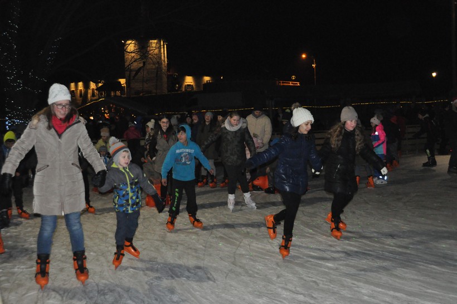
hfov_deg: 42.4
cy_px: 152
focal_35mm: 46
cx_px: 228
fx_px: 590
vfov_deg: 28.9
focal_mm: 31
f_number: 5
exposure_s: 1/200
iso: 3200
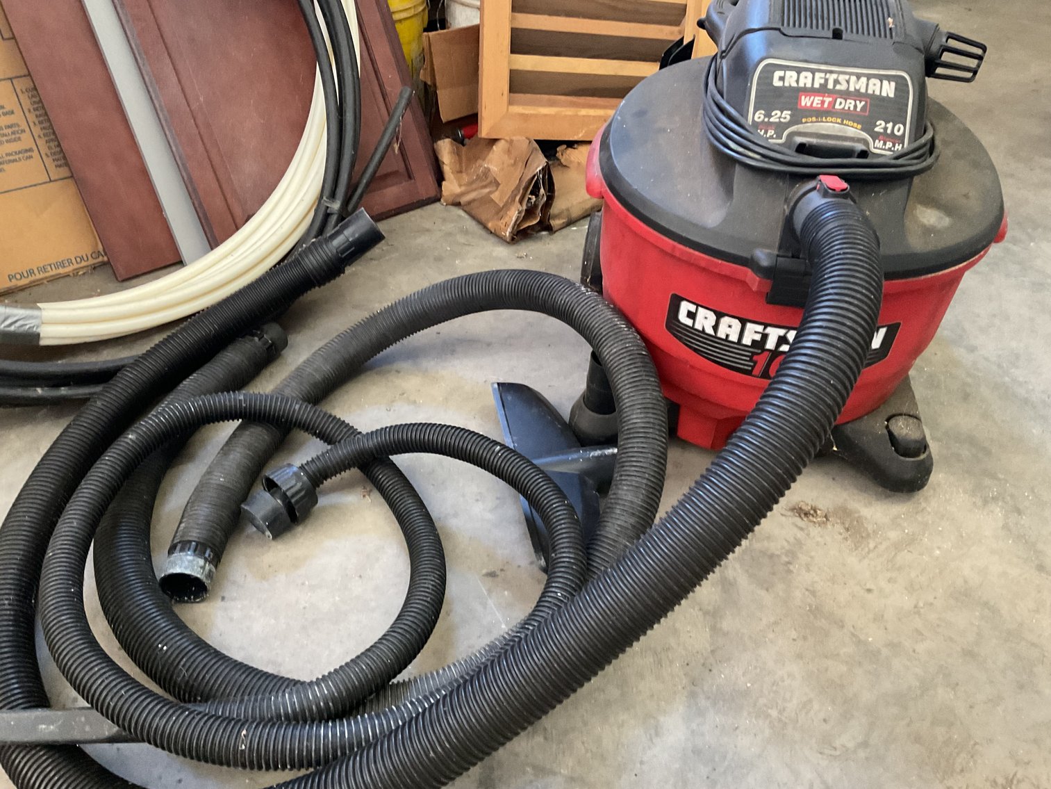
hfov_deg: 61.7
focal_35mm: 29
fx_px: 881
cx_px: 526
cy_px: 394
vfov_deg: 48.2
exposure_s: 1/30
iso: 400
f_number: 1.8
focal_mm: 3
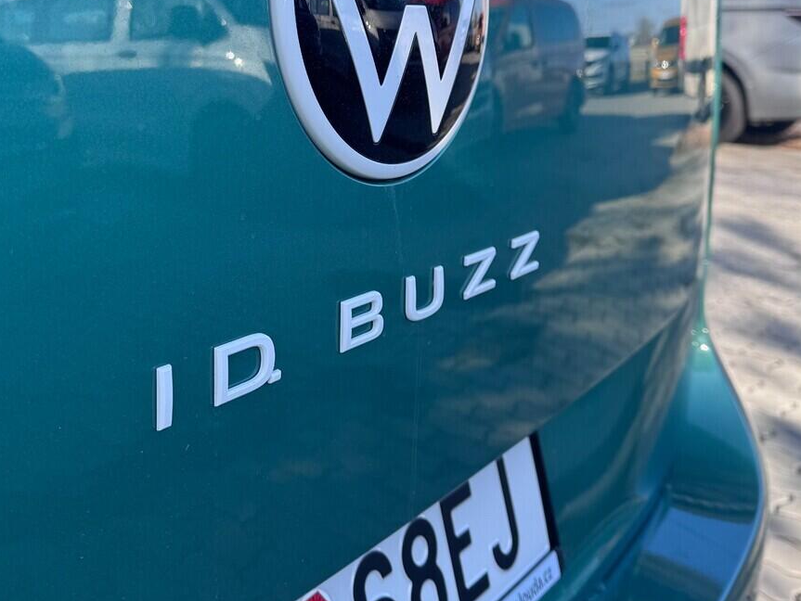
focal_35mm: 40
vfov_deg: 35.3
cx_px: 321
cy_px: 160
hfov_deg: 46.5
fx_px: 926
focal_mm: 6.76
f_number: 1.78
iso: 80
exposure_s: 1/853
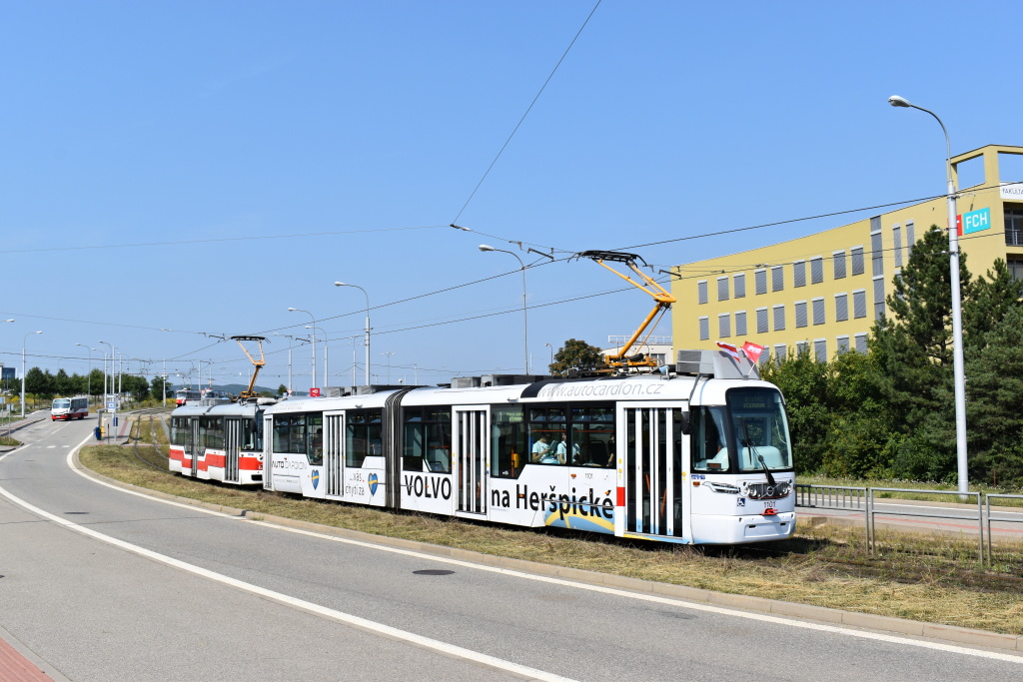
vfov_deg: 34.2
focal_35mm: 39
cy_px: 341
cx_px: 512
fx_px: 1108
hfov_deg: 49.5
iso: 200
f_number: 11
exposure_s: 1/500
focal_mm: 26
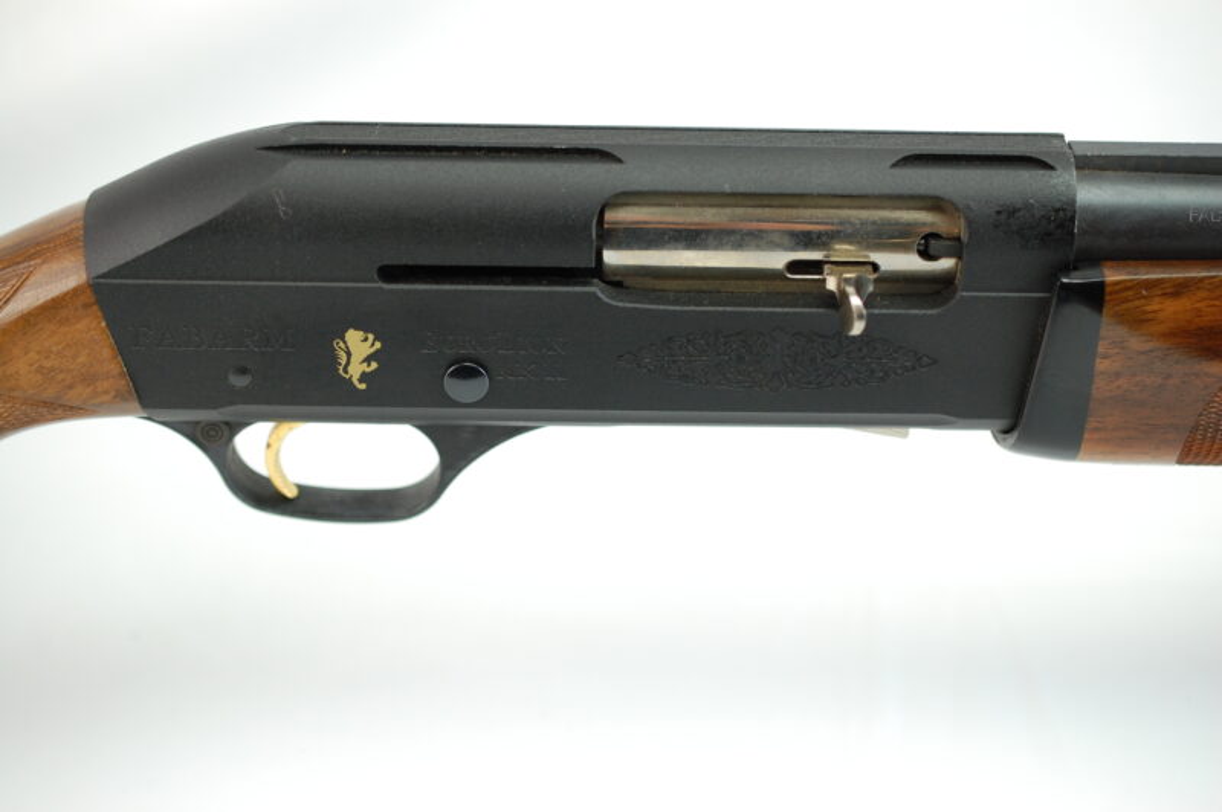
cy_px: 406
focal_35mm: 60
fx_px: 2035
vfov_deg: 22.6
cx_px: 611
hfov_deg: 33.4
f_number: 3.5
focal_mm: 40
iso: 400
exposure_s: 1/50
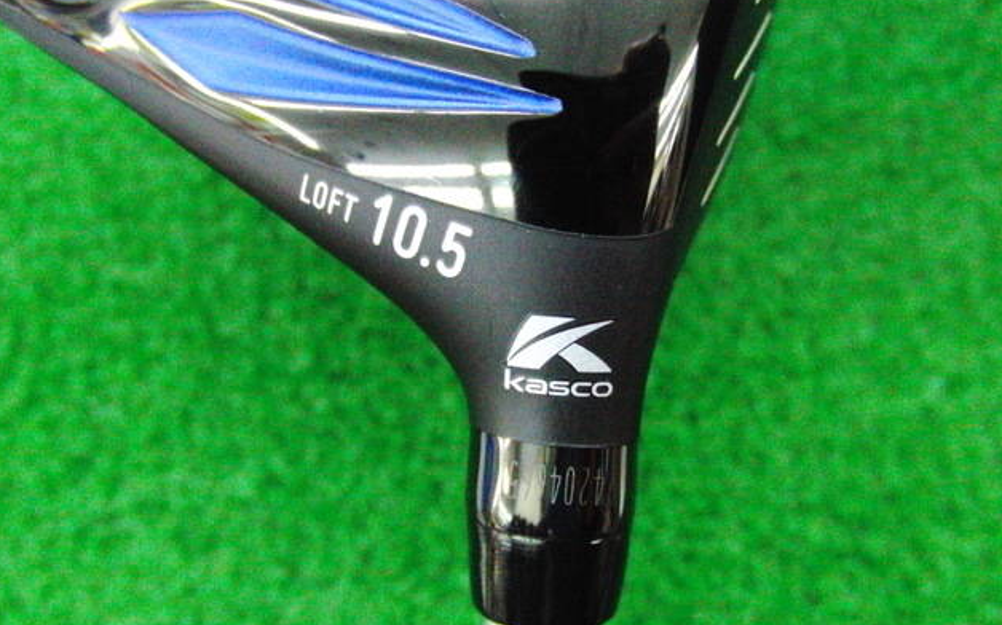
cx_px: 495
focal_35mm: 40
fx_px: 1092
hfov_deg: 49.3
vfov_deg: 32.0
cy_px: 335
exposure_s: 1/160
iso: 3200
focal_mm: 6.42
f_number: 3.6
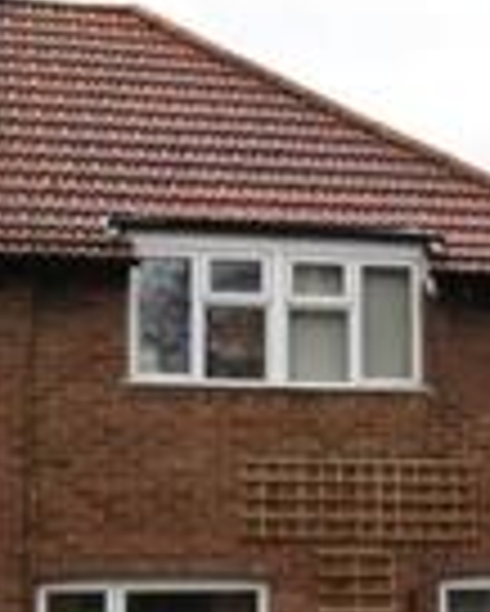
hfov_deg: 14.8
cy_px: 472
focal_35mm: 102
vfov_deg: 18.7
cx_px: 535
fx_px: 1847
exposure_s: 1/80
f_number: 5
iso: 160
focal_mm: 22
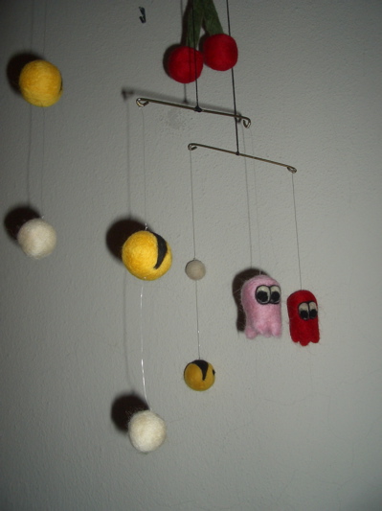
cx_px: 191
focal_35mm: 35
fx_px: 516
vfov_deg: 52.7
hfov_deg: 40.7
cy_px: 256
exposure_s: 1/40
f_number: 4.3
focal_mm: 5.8
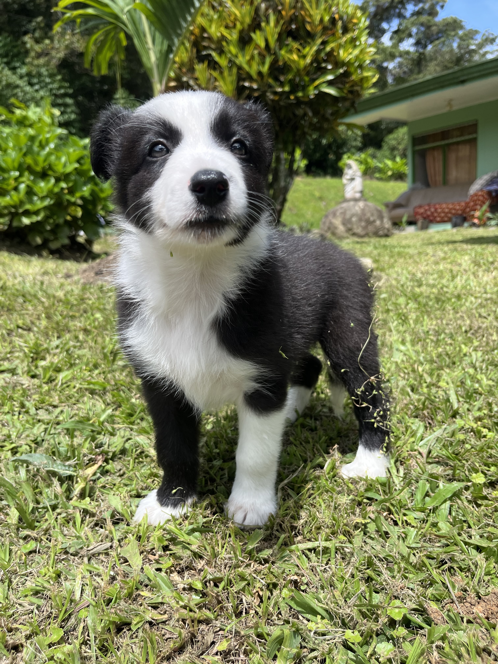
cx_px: 249
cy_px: 332
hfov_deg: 53.1
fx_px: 499
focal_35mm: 26
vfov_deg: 67.3
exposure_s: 1/2222
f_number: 1.6
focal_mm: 5.1
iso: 50
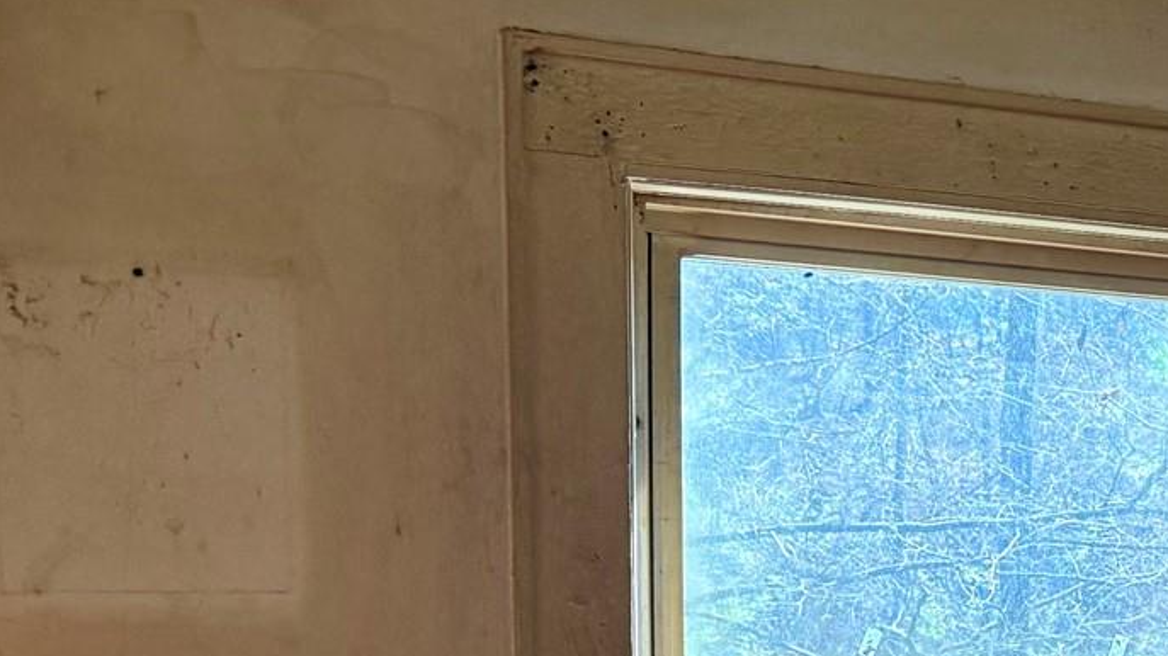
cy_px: 749
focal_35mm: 78
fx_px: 2415
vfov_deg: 15.0
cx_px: 1707
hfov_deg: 22.7
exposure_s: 1/202
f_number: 1.78
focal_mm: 6.76
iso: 200
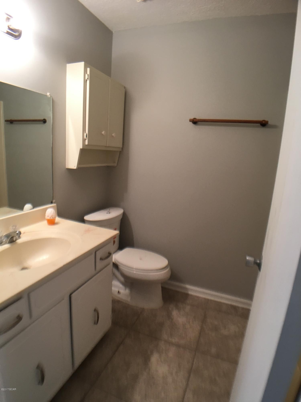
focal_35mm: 29
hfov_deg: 48.2
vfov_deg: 61.7
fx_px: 336
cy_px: 201
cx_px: 150
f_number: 2.2
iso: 40
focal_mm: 4.15
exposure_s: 1/15
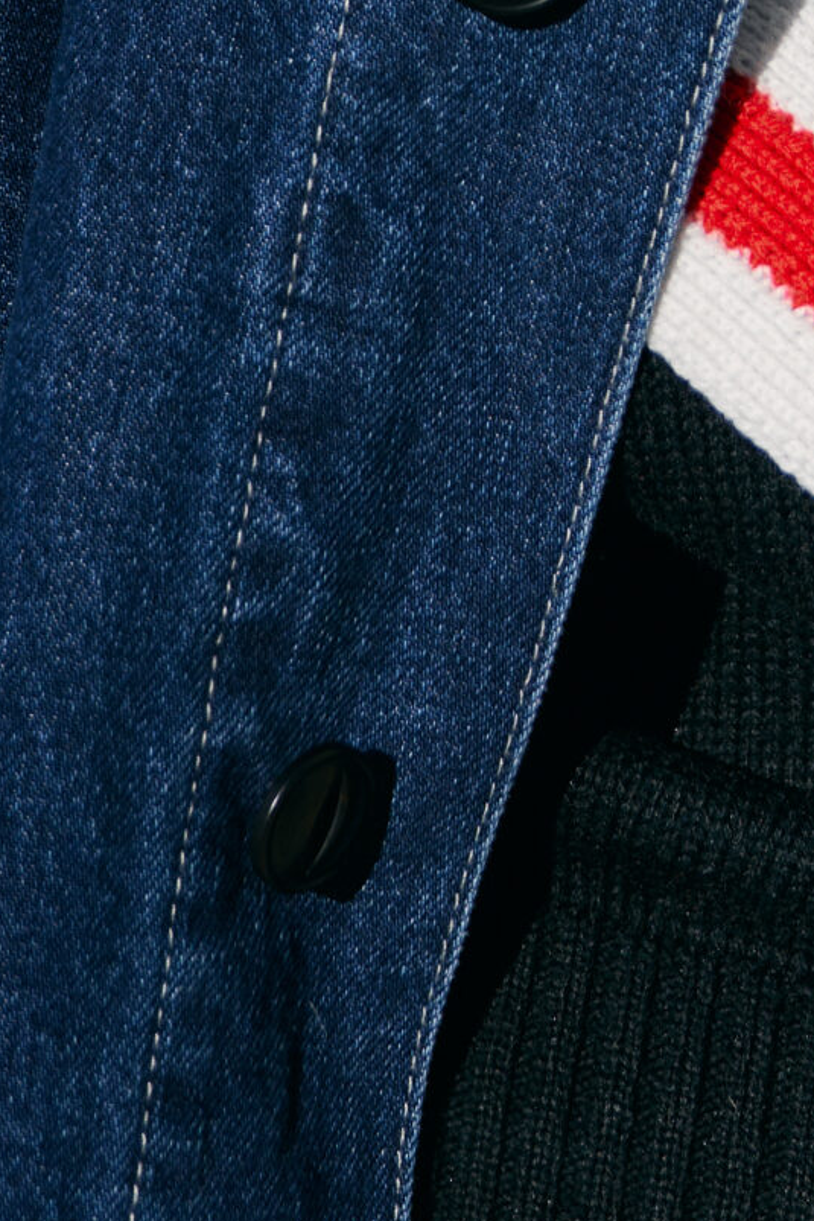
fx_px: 4543
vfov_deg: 14.5
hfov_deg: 10.0
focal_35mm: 134
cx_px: 1102
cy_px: -463
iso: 250
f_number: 2.8
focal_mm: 28
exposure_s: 1/5000
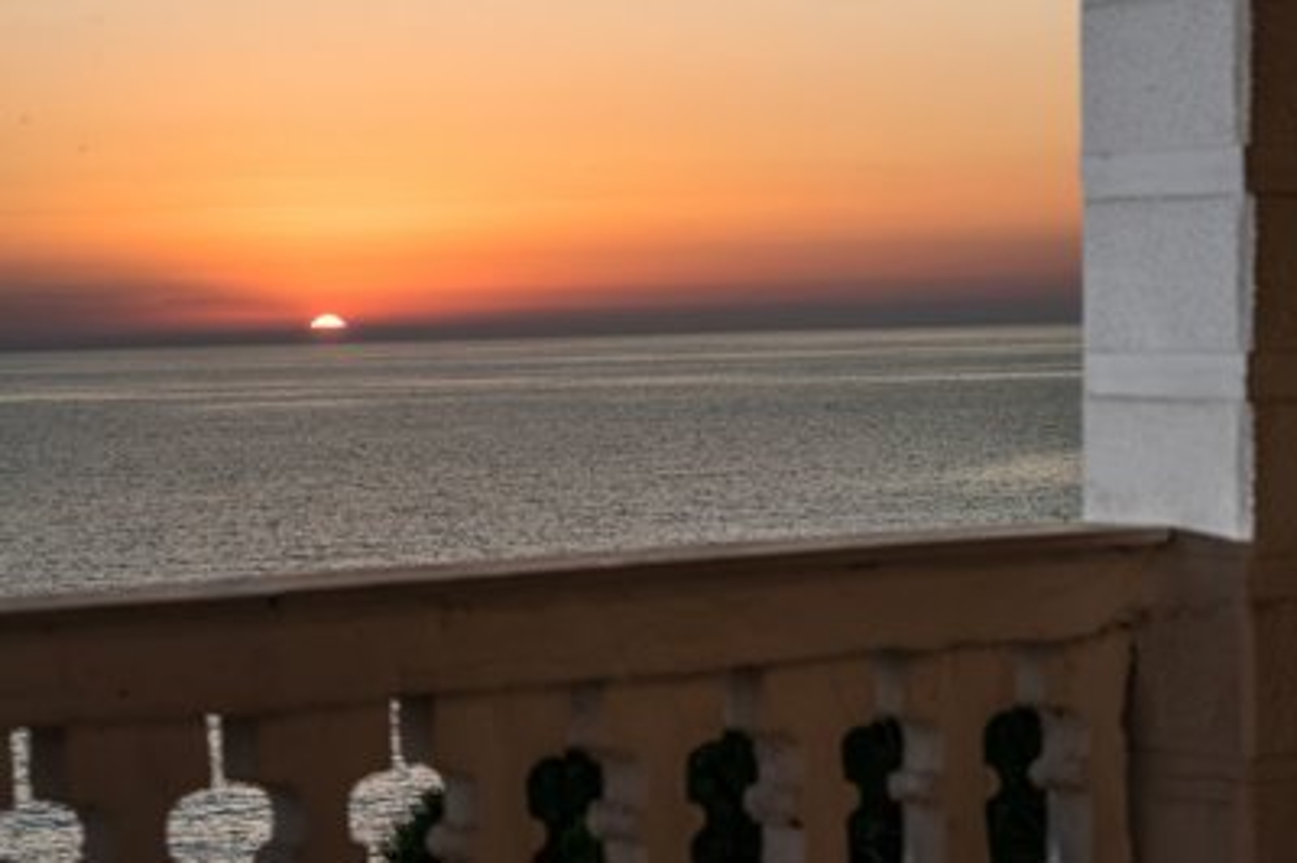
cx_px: 648
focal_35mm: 105
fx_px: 3780
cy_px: 432
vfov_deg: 13.0
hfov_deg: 19.5
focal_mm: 105
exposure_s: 1/200
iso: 250
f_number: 9
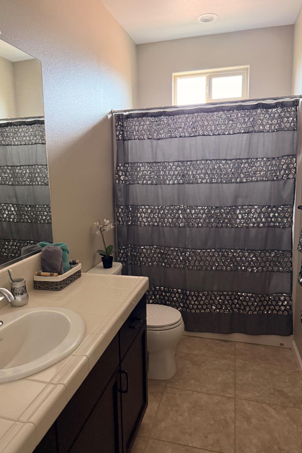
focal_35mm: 26
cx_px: 136
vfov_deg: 69.4
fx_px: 327
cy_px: 221
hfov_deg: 49.5
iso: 800
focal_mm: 6.76
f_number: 1.78
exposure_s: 1/54
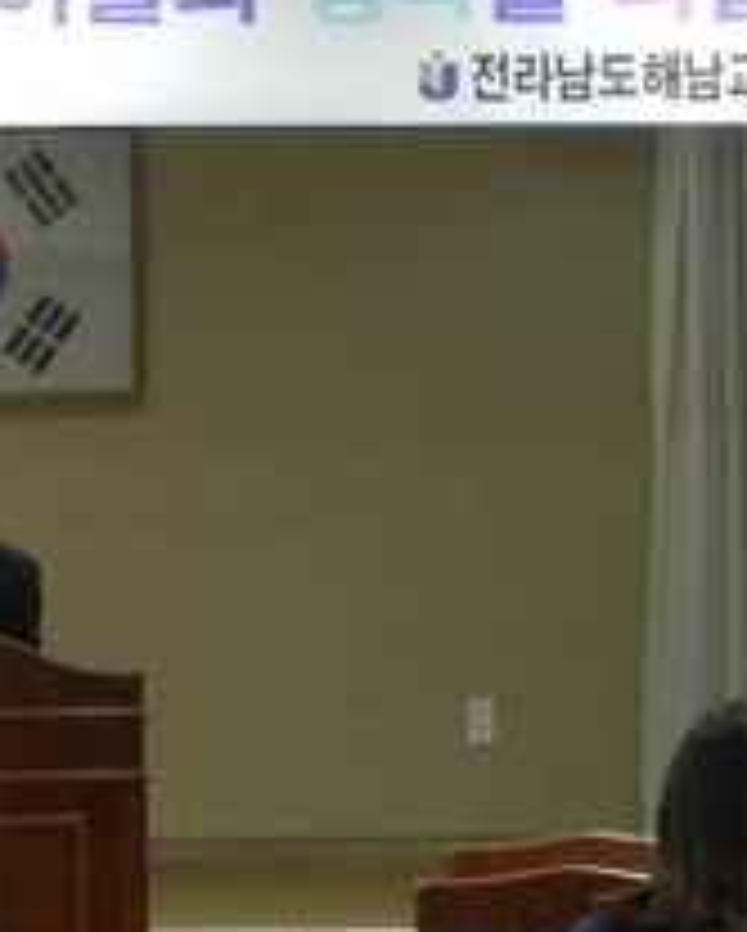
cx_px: -122
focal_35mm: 235
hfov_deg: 6.6
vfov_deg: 8.2
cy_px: 558
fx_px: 6485
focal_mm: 16
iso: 344
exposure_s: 1/30
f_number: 4.4
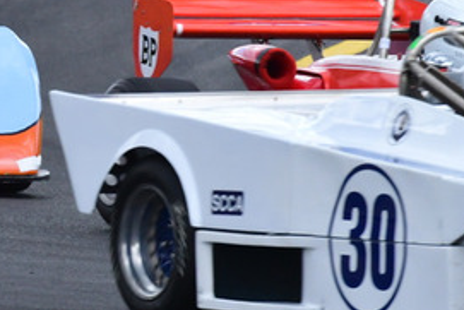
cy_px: -29
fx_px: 22257
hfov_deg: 1.2
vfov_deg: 0.8
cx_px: -195
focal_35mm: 1726
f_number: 11
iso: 1250
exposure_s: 1/640
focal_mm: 390
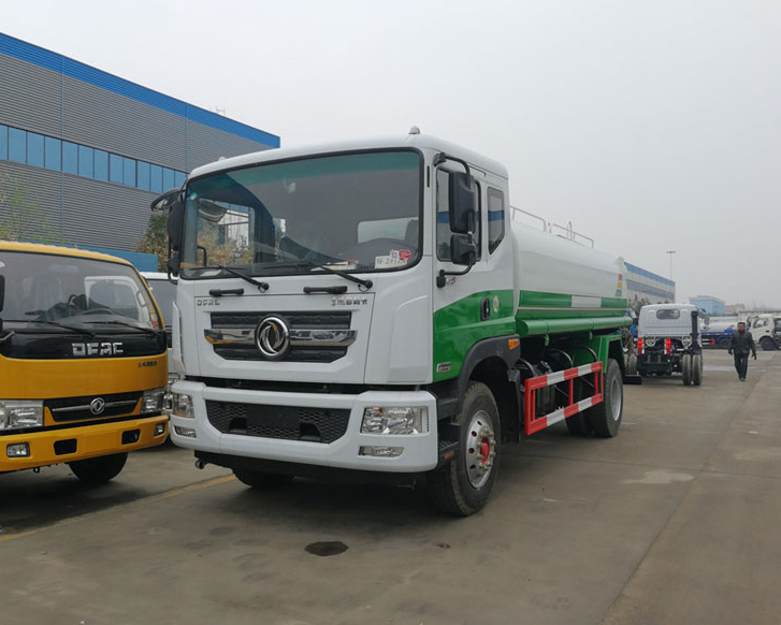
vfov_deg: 50.0
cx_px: 382
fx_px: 671
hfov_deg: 60.4
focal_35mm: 29
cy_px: 314
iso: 50
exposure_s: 1/272
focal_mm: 3.95
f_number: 2.2
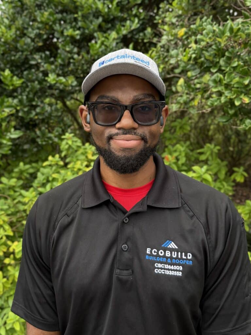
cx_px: 126
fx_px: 232
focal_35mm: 24
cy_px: 168
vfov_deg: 71.6
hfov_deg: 56.8
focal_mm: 6.76
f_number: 1.78
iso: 100
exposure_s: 1/593
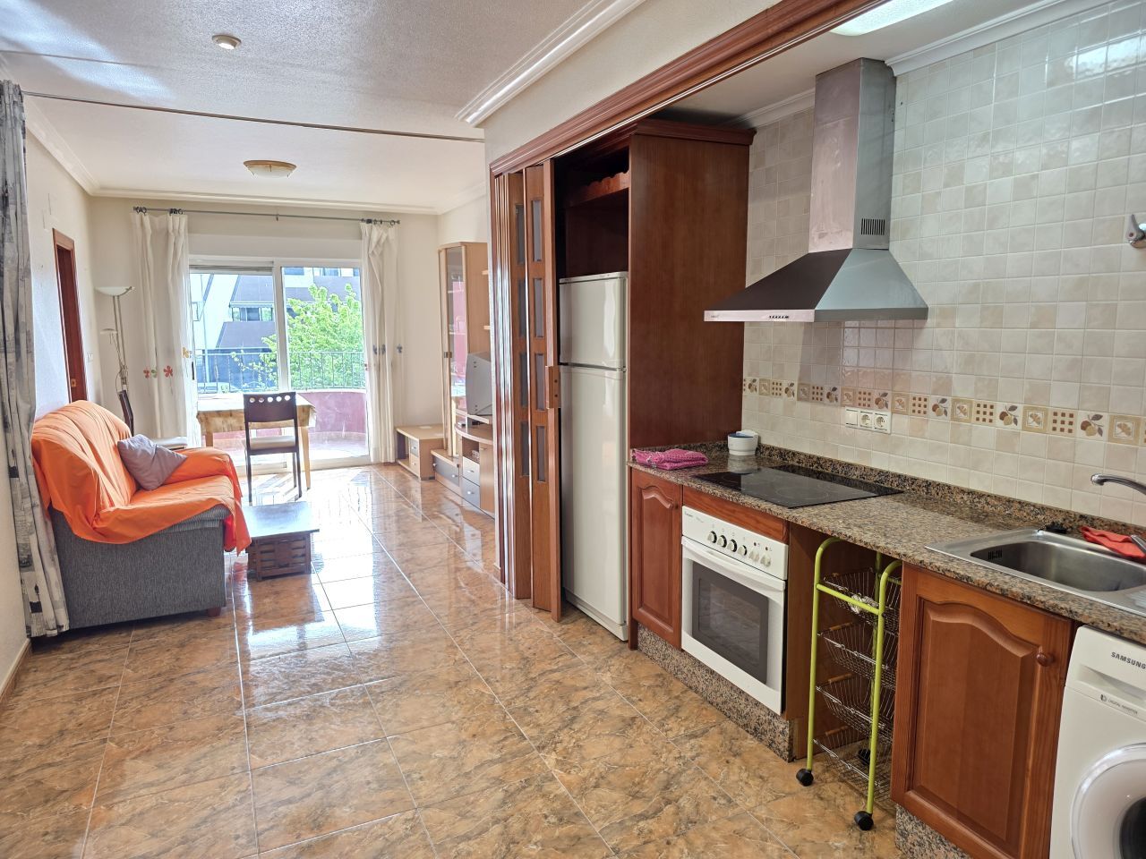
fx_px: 761
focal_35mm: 23
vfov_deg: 58.9
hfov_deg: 73.9
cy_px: 430
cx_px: 573
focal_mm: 6.3
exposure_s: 1/100
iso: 100
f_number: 1.7
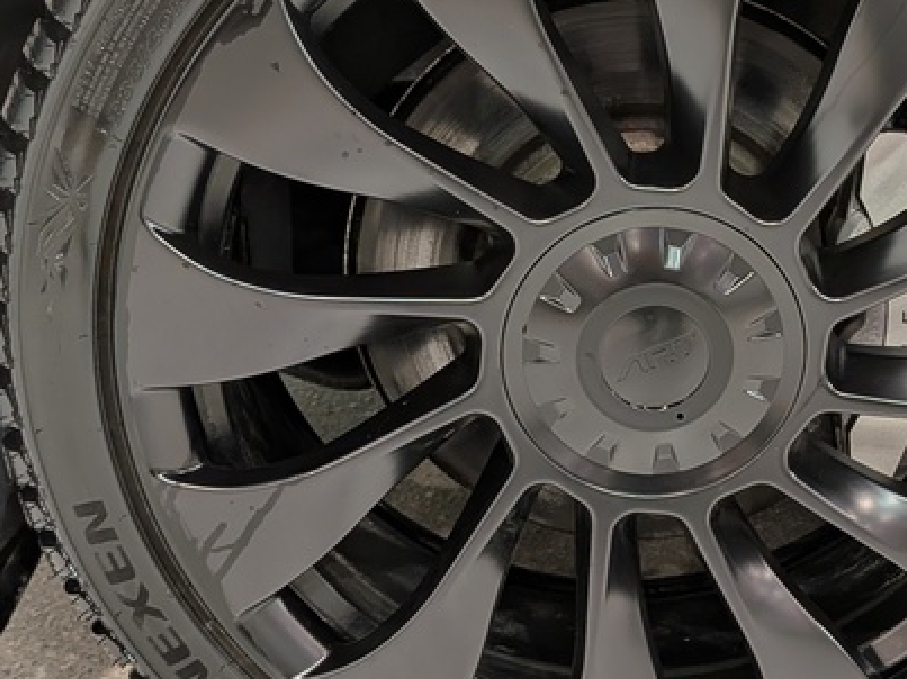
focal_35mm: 61
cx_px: 644
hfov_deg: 31.3
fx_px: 1598
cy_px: 256
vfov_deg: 24.0
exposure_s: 1/50
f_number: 1.7
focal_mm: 4.53
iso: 54
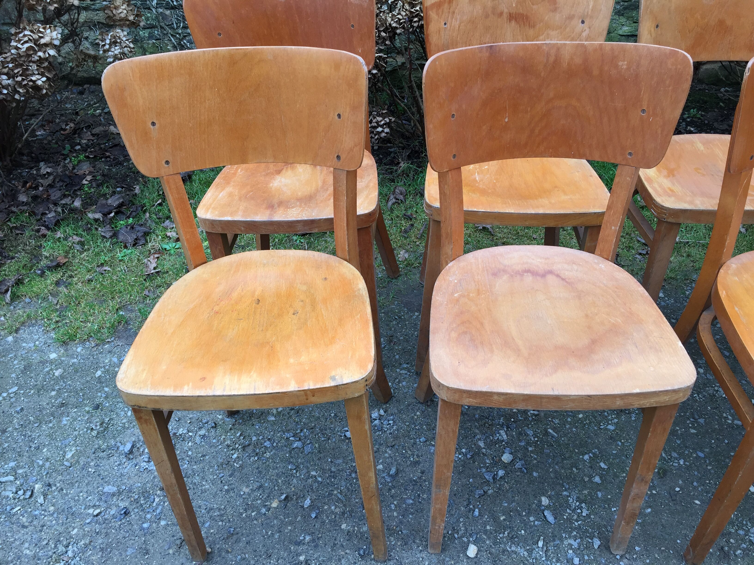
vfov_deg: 48.2
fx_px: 632
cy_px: 282
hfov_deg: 61.7
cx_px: 377
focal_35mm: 29
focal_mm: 4.15
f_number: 2.2
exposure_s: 1/100
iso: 32
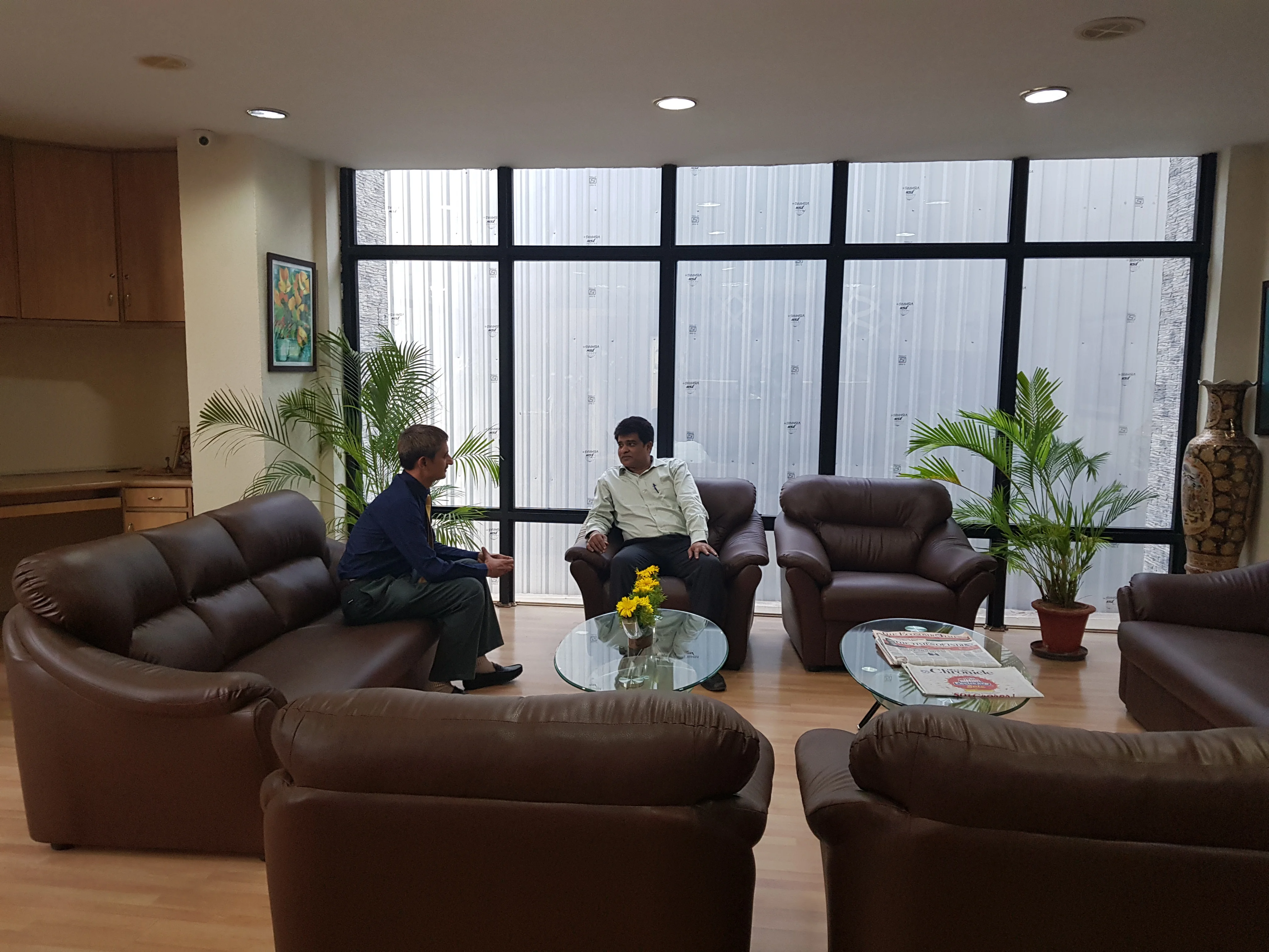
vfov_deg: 53.1
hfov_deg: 67.3
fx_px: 953
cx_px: 634
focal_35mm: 26
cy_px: 476
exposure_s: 1/33
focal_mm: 4.3
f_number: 1.7
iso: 160
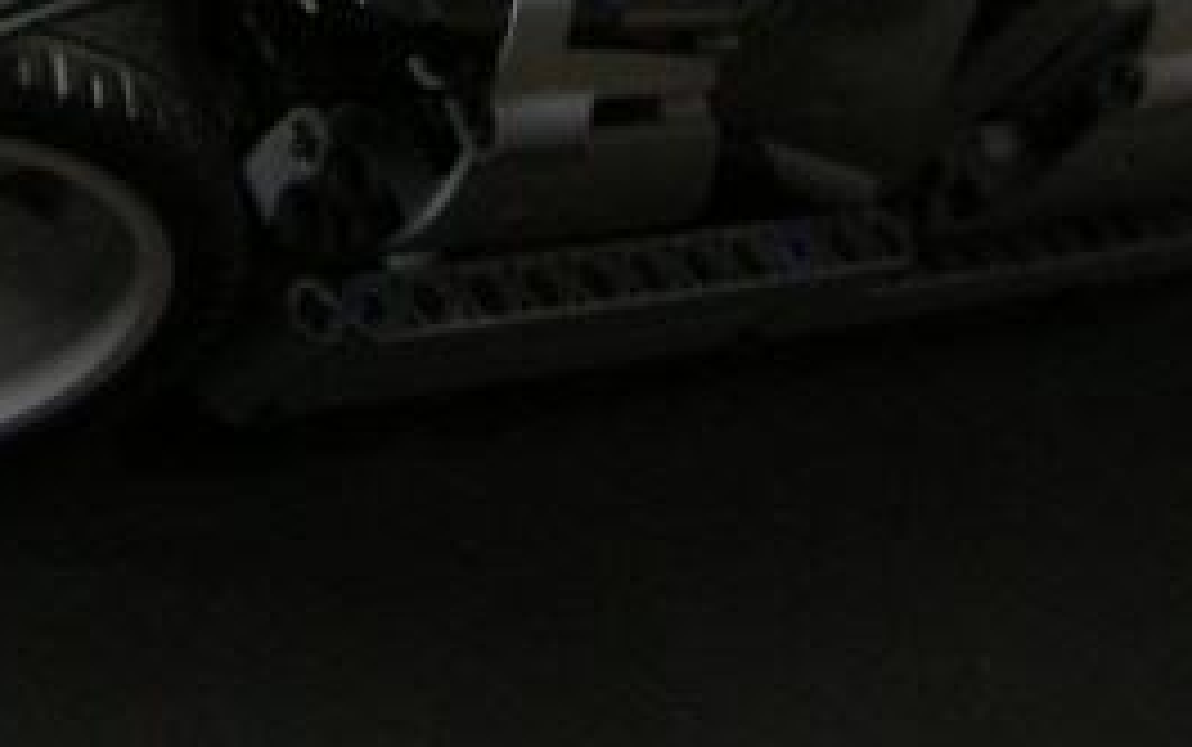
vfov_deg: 10.8
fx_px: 3738
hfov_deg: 18.0
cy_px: -486
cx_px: 306
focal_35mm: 115
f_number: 2.7
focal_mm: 7.5
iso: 209
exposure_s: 1/30
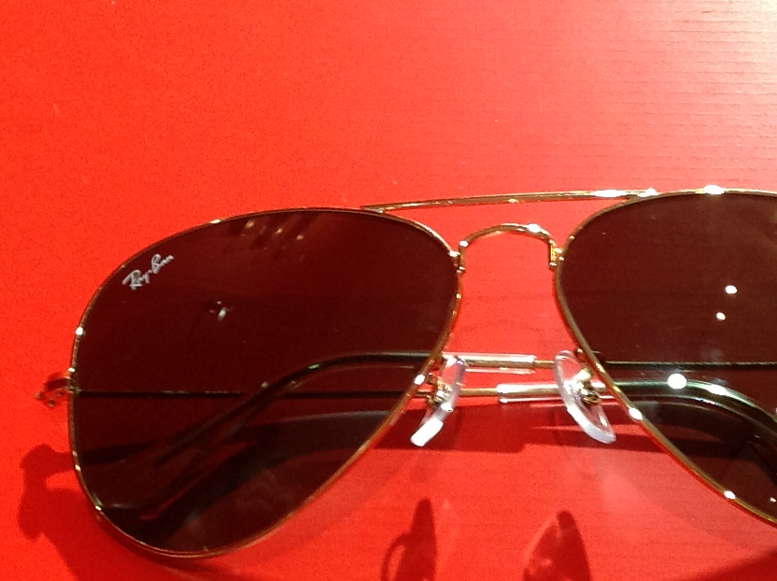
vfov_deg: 13.5
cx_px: 559
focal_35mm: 109
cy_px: 412
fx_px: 2444
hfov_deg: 18.0
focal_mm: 4.28
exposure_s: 1/17
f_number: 2.4
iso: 100
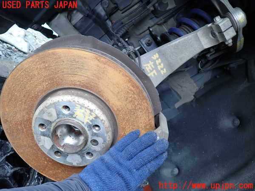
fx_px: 184
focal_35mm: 25
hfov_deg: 69.4
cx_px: 128
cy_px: 96
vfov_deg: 54.9
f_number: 2
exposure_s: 1/80
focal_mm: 4.5
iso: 100
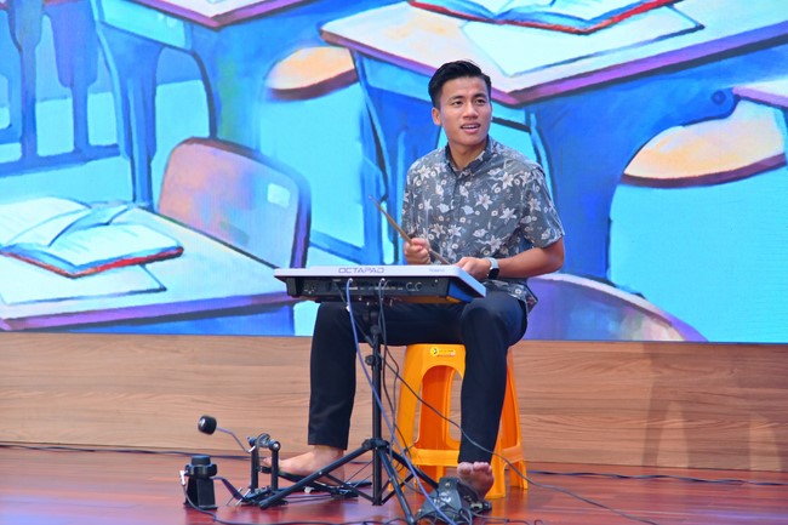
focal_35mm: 85
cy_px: 262
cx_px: 394
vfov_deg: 16.1
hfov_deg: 23.9
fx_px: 1860
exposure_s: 1/200
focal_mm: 85
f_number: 3.2
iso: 1000
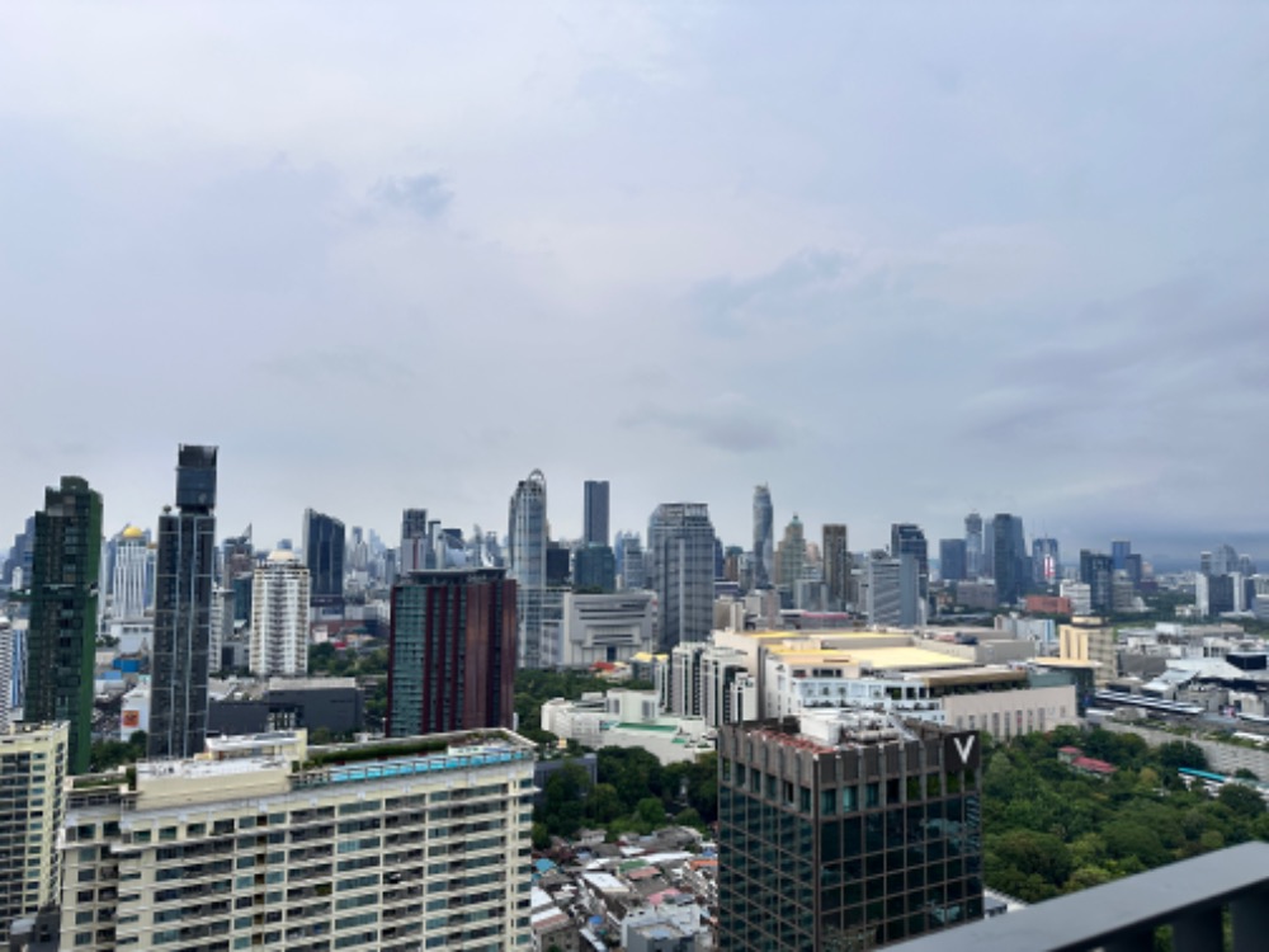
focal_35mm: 24
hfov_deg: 71.6
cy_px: 476
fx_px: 880
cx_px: 634
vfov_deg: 56.8
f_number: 1.78
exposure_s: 1/2732
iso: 80
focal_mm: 6.86
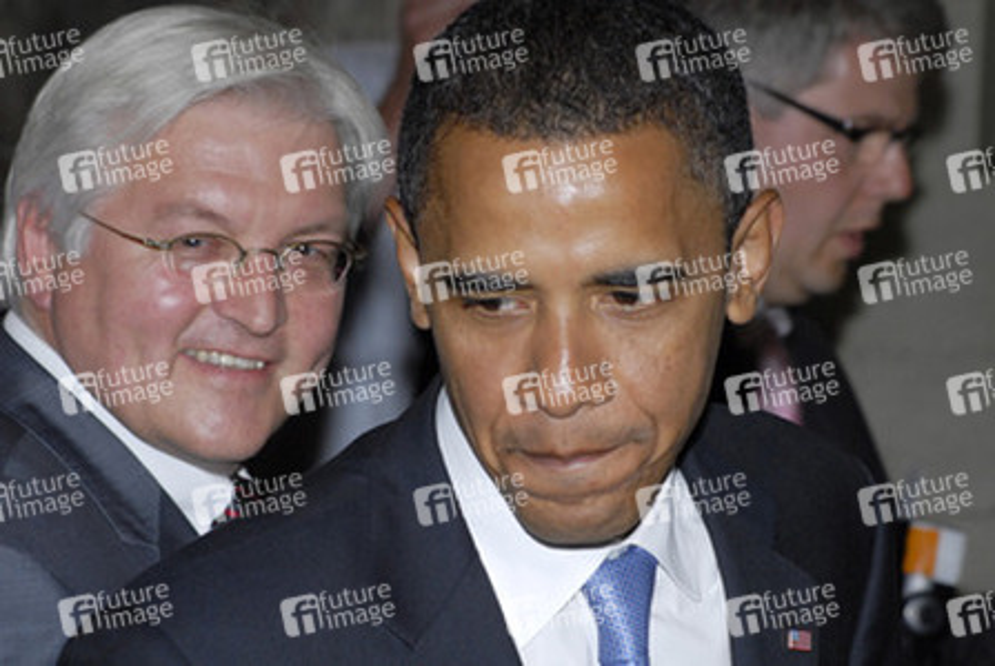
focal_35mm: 183
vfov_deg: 7.5
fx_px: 5064
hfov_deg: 11.2
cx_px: 498
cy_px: 333
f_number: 9
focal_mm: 122
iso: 640
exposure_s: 1/250
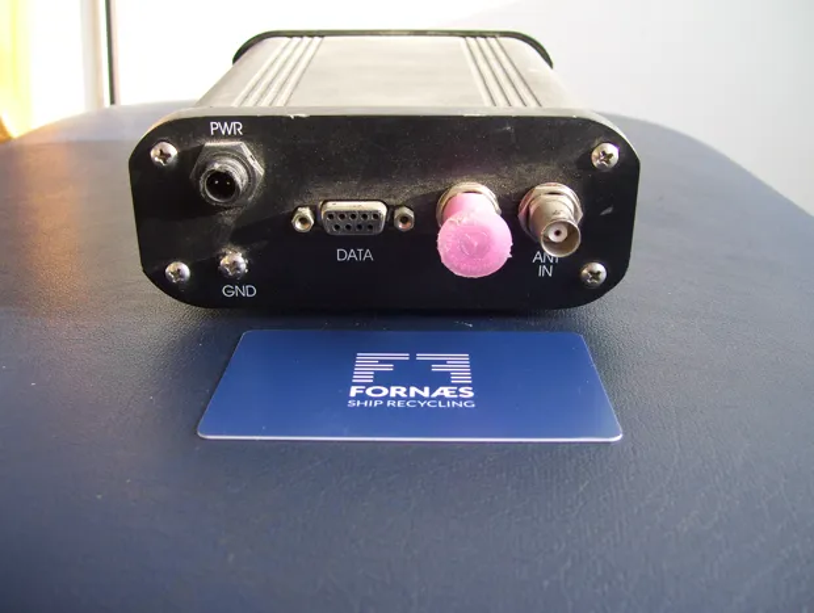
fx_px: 848
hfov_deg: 51.3
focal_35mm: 36
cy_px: 306
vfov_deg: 39.8
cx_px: 407
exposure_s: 1/60
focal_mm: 6
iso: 80
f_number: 2.7
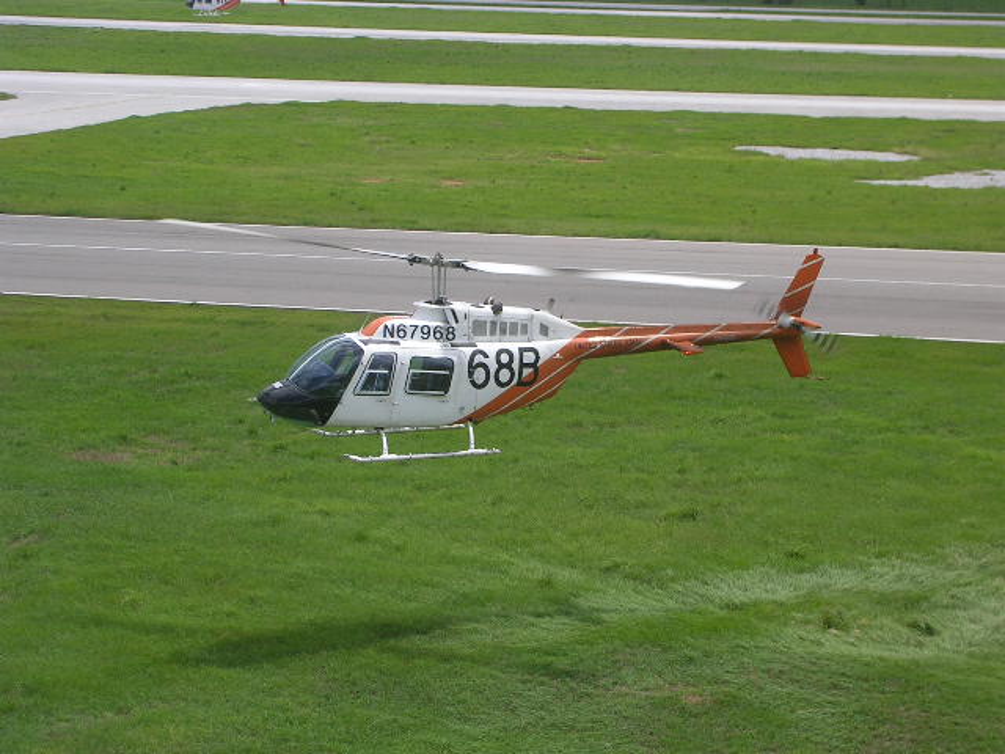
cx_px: 502
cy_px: 377
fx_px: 3339
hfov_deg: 17.1
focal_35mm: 115
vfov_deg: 12.9
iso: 50
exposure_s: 1/551
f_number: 4.9
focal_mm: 17.4
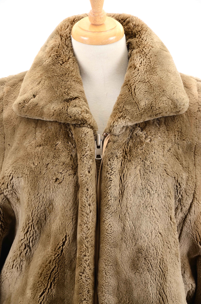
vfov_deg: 13.1
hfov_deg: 8.7
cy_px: 152
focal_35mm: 158
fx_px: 1325
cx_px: 100
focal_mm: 105
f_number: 7.1
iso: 160
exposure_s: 1/80
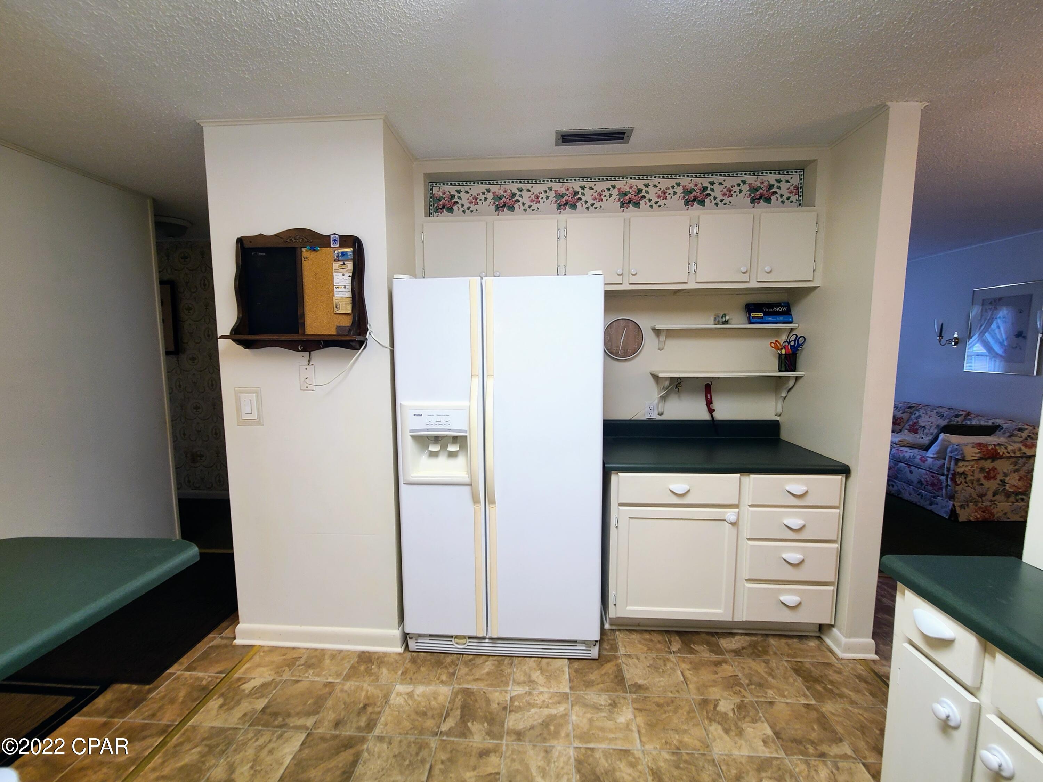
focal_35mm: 13
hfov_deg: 106.2
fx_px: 392
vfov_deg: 89.9
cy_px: 391
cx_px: 522
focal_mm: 2.2
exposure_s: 1/60
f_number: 2.2
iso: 125
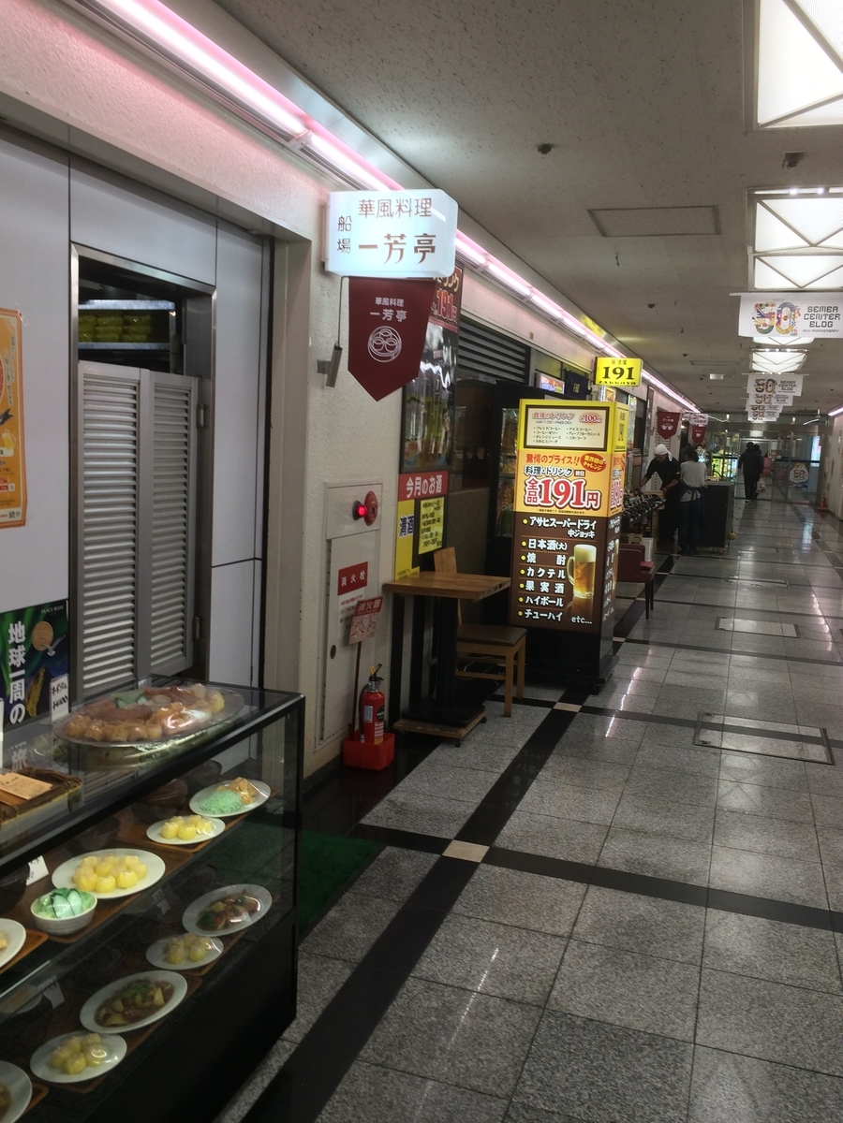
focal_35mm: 29
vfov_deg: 61.7
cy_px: 562
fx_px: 942
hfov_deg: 48.2
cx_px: 422
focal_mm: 4.15
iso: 40
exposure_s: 1/40
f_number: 2.2
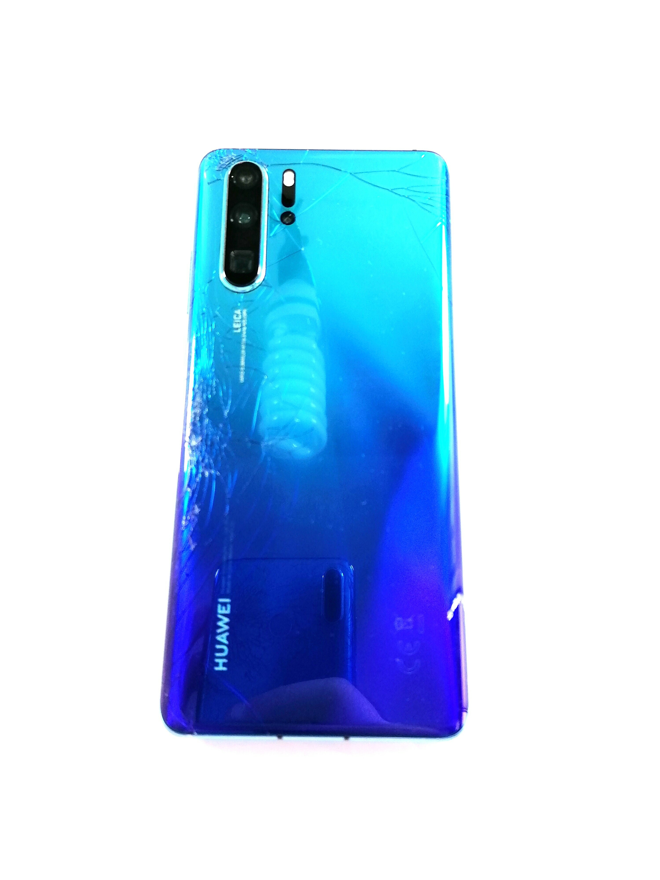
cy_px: 440
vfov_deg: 65.3
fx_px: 686
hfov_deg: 51.4
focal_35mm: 27
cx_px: 330
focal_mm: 4.75
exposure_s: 1/100
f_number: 1.8
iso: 80
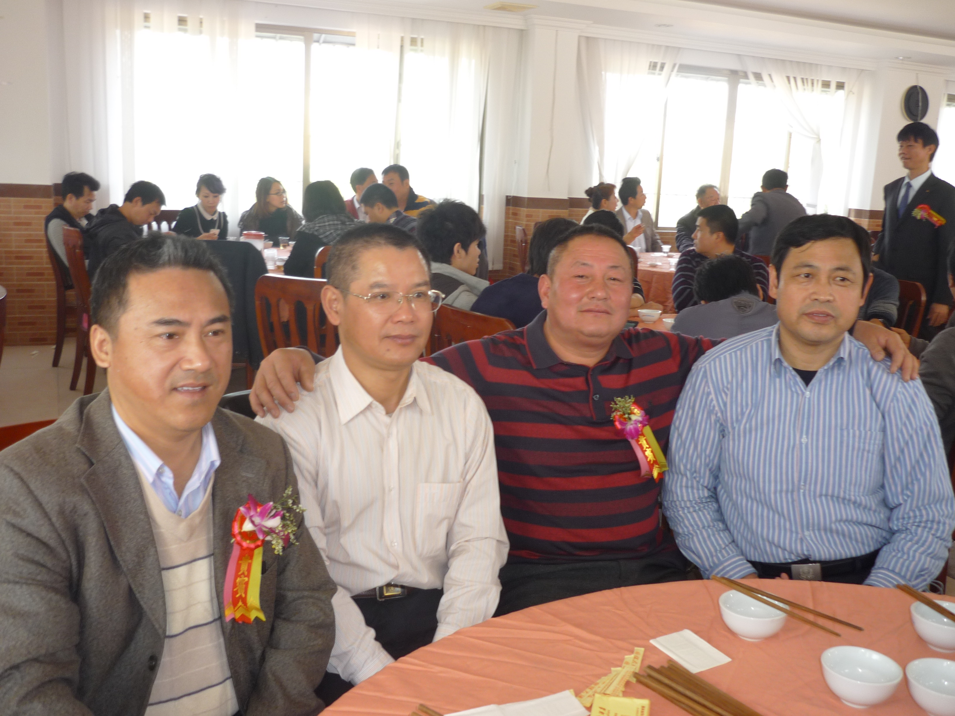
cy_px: 358
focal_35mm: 33
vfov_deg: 42.9
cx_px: 478
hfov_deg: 55.4
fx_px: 910
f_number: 2.8
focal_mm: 5.5
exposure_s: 1/25
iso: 100
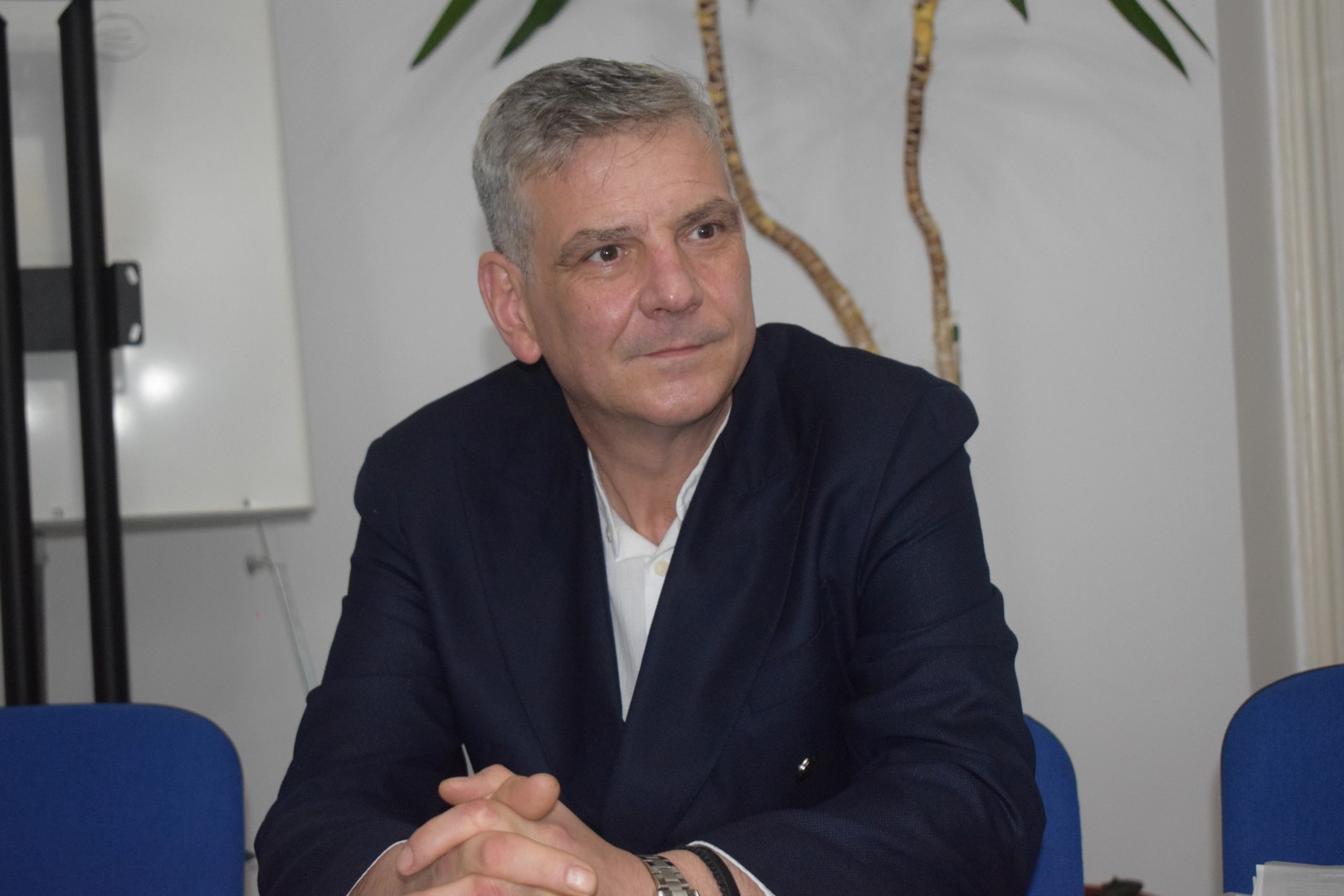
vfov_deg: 20.2
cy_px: 448
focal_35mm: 68
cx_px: 672
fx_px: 2520
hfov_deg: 29.9
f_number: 5
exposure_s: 1/60
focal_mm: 45
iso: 3200
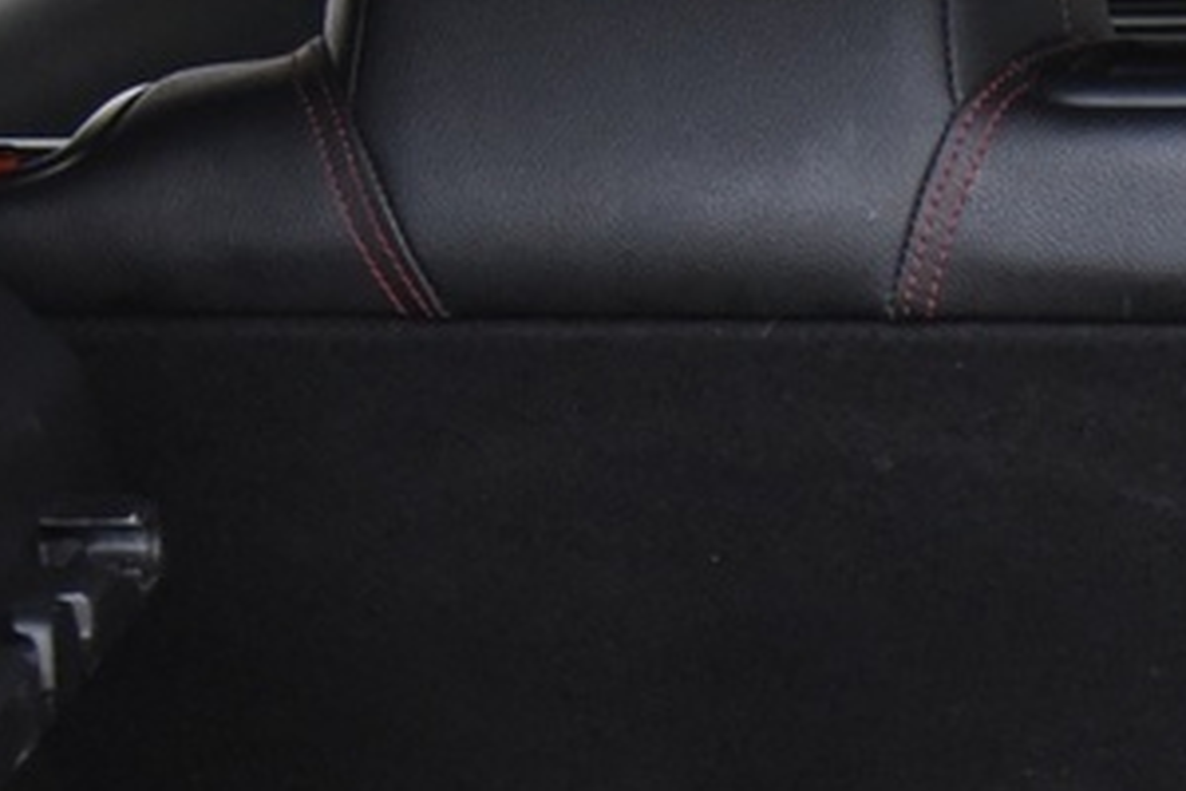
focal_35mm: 162
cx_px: 1909
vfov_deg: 8.2
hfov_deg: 12.0
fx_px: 5337
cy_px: 1301
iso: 4000
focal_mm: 30
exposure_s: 1/80
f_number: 4
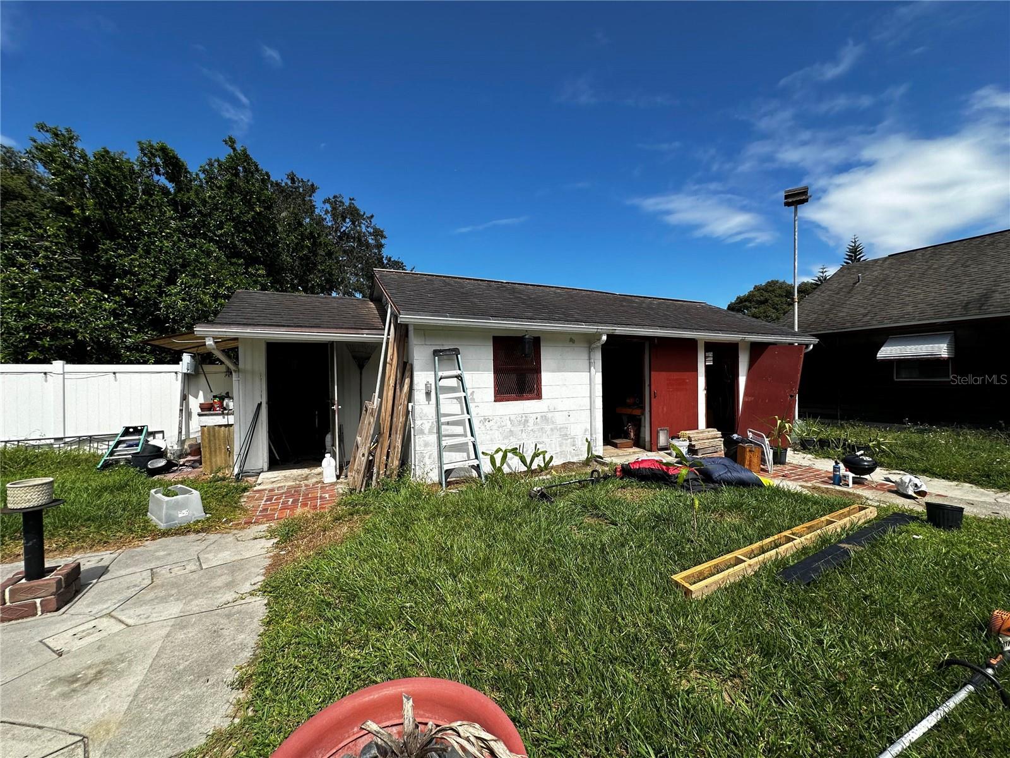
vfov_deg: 85.7
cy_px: 379
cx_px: 505
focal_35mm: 14
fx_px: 408
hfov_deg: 102.1
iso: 40
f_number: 2.2
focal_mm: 2.22
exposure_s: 1/1416
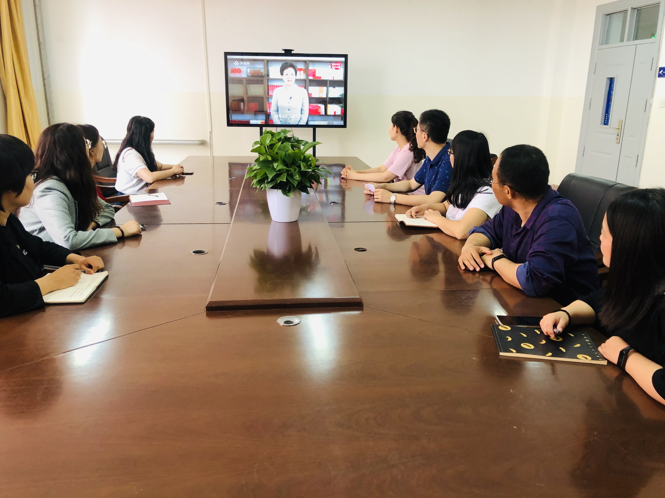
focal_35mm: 28
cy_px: 249
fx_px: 538
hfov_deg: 63.4
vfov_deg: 49.7
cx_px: 332
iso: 40
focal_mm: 4
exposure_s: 1/20
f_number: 1.8
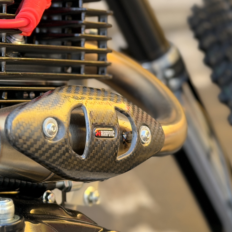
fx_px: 796
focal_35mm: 105
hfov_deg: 16.0
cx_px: -32
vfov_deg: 16.5
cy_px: 53
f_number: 1.78
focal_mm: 6.76
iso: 125
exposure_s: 1/209
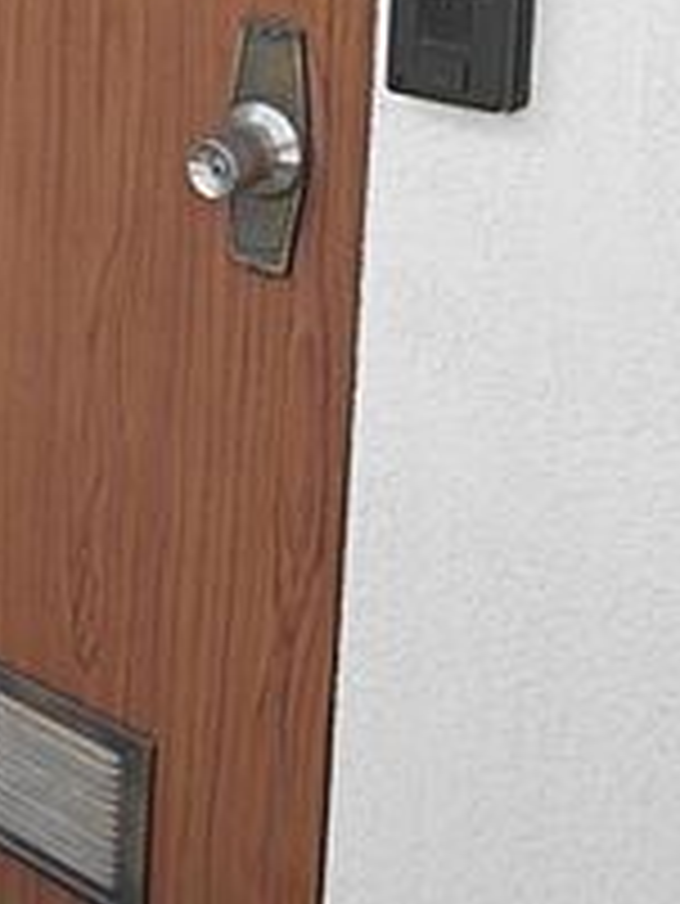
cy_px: -99
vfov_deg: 28.3
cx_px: 203
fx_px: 1622
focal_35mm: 62
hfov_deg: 23.5
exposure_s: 1/160
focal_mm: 4.6
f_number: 3.2
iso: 80
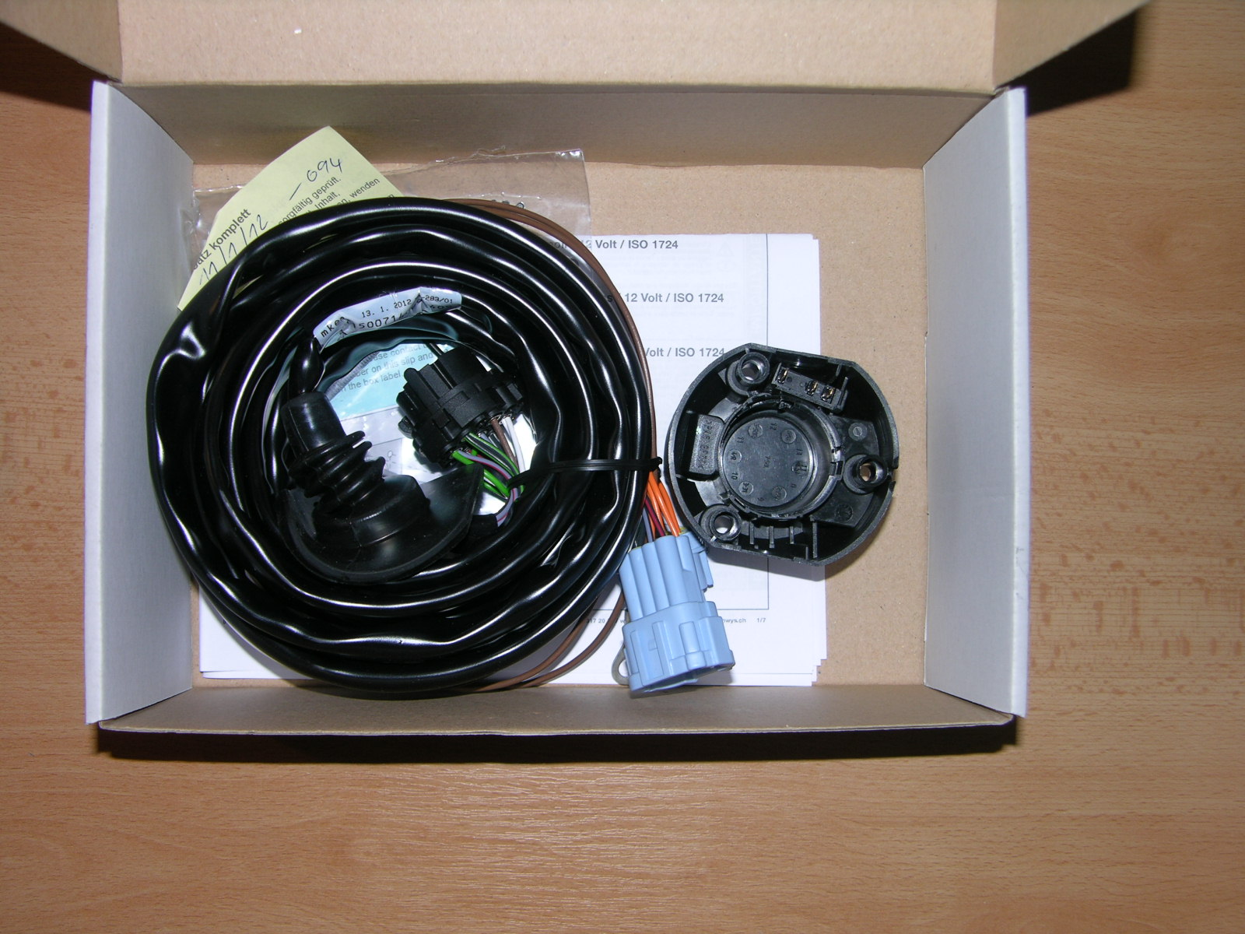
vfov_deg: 34.3
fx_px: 1511
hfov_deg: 44.8
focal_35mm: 42
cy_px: 467
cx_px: 622
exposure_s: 1/60.1
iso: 50
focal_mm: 10.7
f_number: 2.9
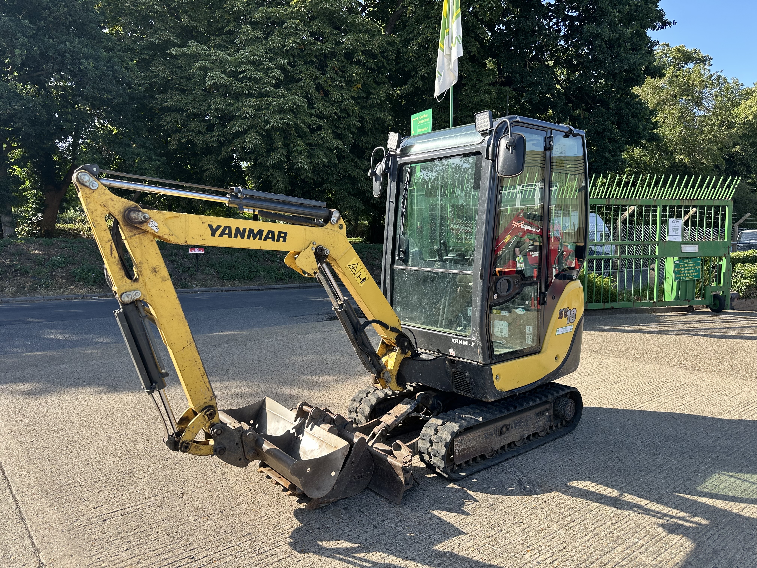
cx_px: 378
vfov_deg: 56.8
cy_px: 284
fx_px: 525
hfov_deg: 71.6
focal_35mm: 24
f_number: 1.78
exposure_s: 1/1019
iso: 80
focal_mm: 6.86
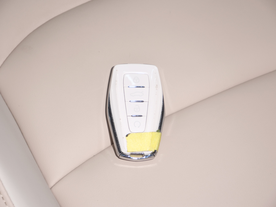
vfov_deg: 12.3
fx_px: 957
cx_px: 138
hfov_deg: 16.4
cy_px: 104
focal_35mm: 120
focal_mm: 60
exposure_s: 1/30
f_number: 5.6
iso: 400
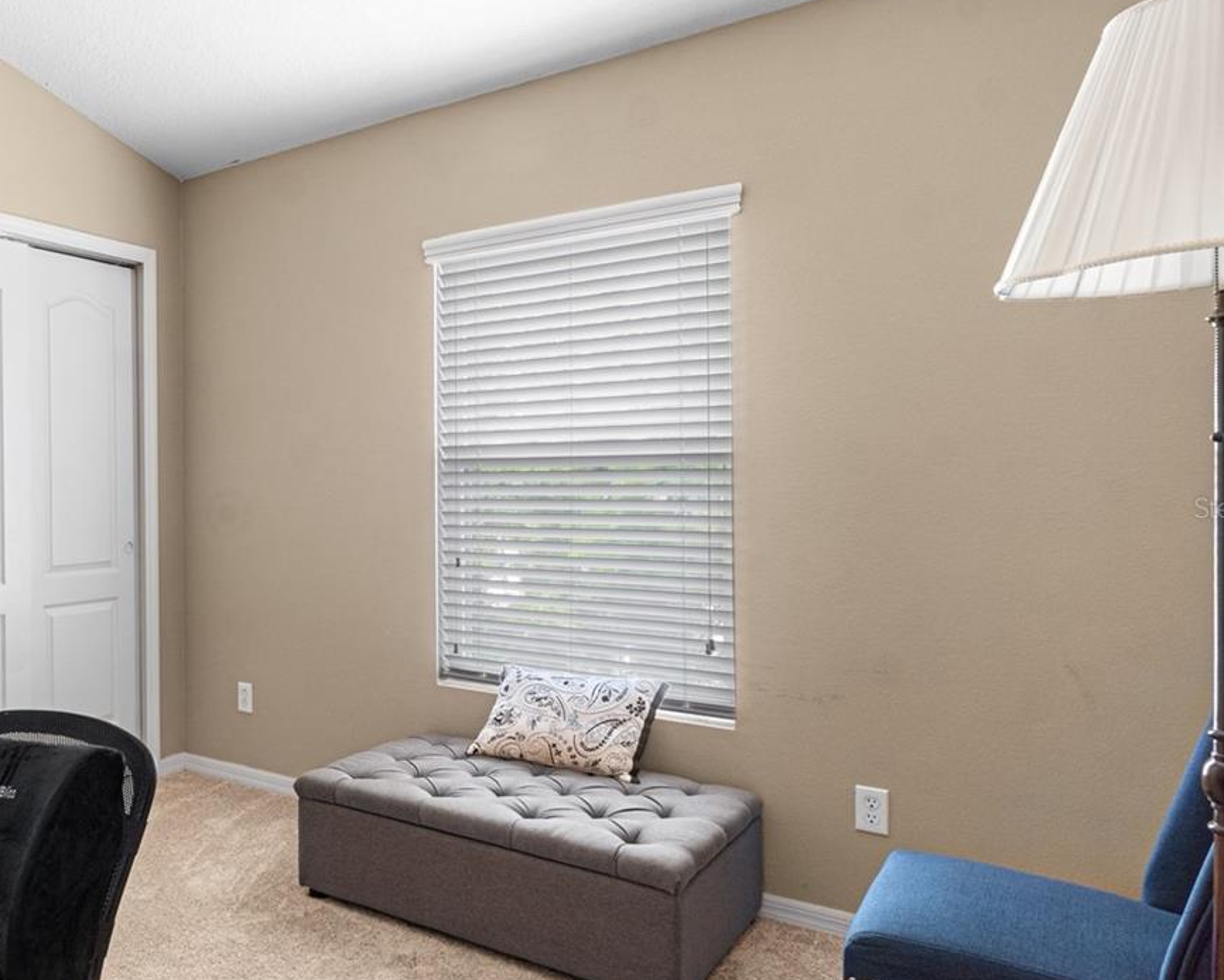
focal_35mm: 26
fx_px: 942
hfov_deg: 59.1
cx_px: 189
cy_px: 507
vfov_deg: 54.9
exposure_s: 5
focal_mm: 10
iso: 100
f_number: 11
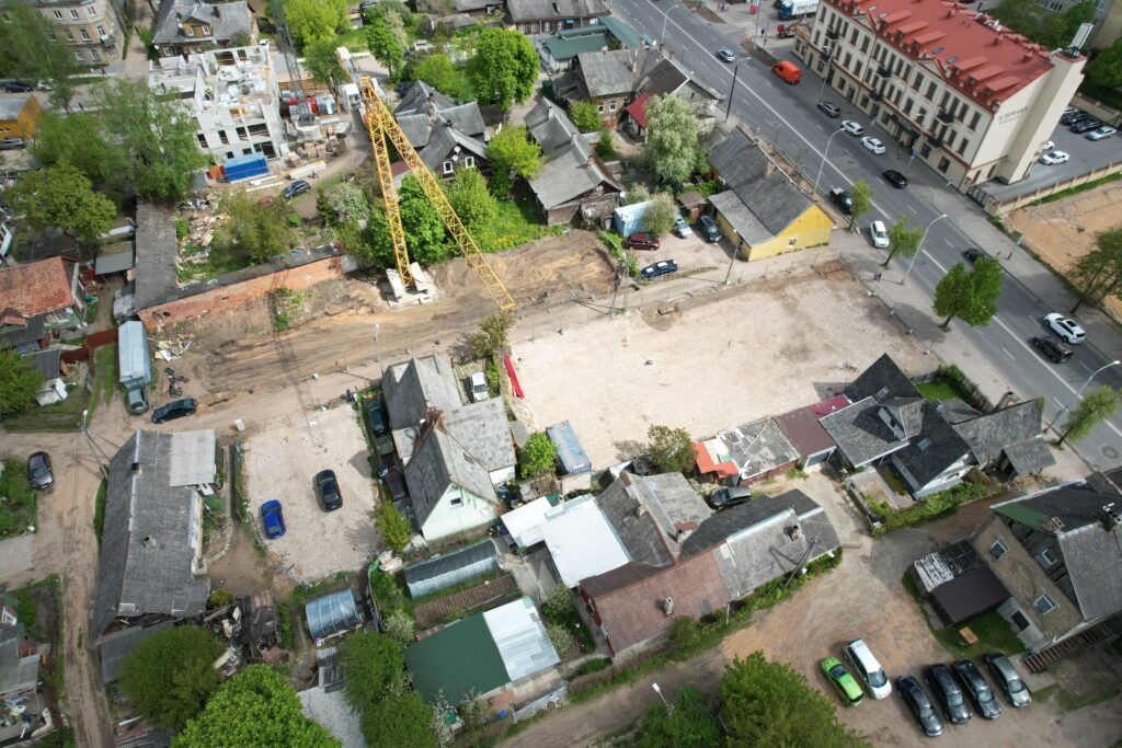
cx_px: 561
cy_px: 374
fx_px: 686
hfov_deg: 78.6
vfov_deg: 57.2
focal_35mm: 22
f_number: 2.8
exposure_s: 1/1250
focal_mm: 8.38
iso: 100
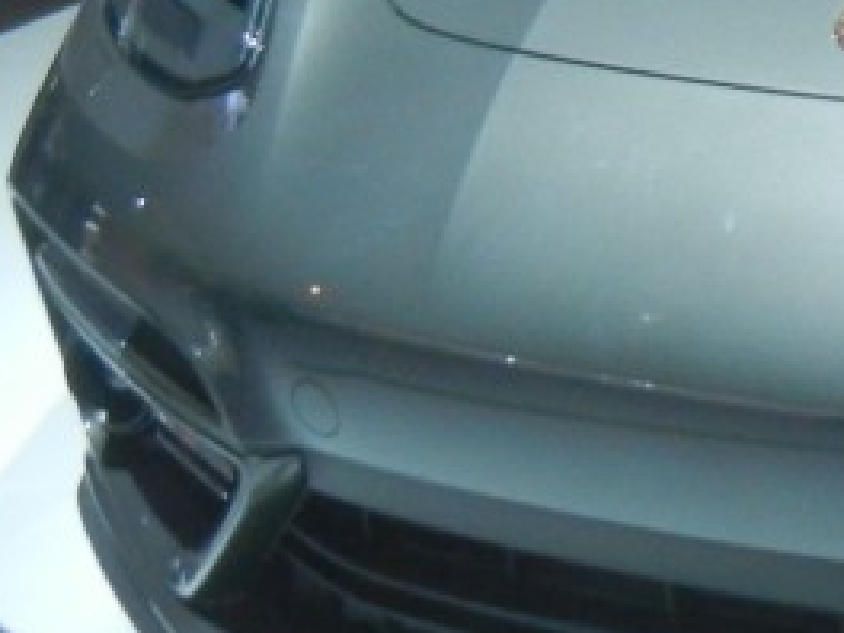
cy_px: -48
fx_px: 3218
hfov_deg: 14.0
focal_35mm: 132
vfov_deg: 11.1
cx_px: 1288
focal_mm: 6.2
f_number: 3.6
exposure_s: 1/89.8
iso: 640
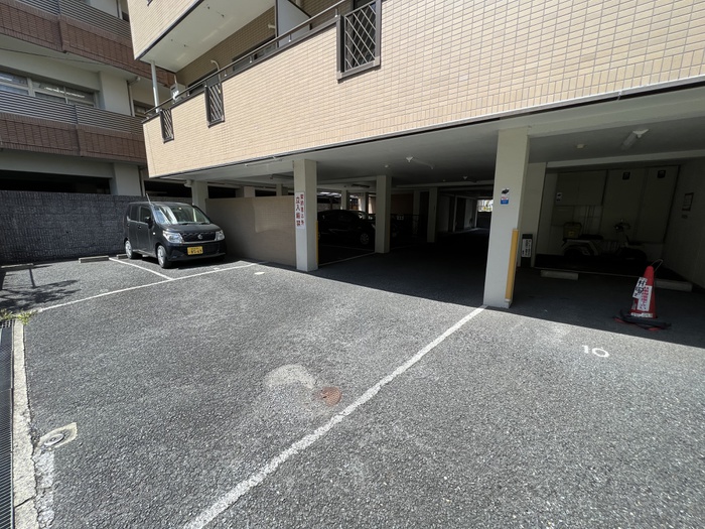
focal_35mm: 13
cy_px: 264
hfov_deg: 106.2
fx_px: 265
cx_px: 352
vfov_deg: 89.9
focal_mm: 1.57
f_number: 1.8
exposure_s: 1/602
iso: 32
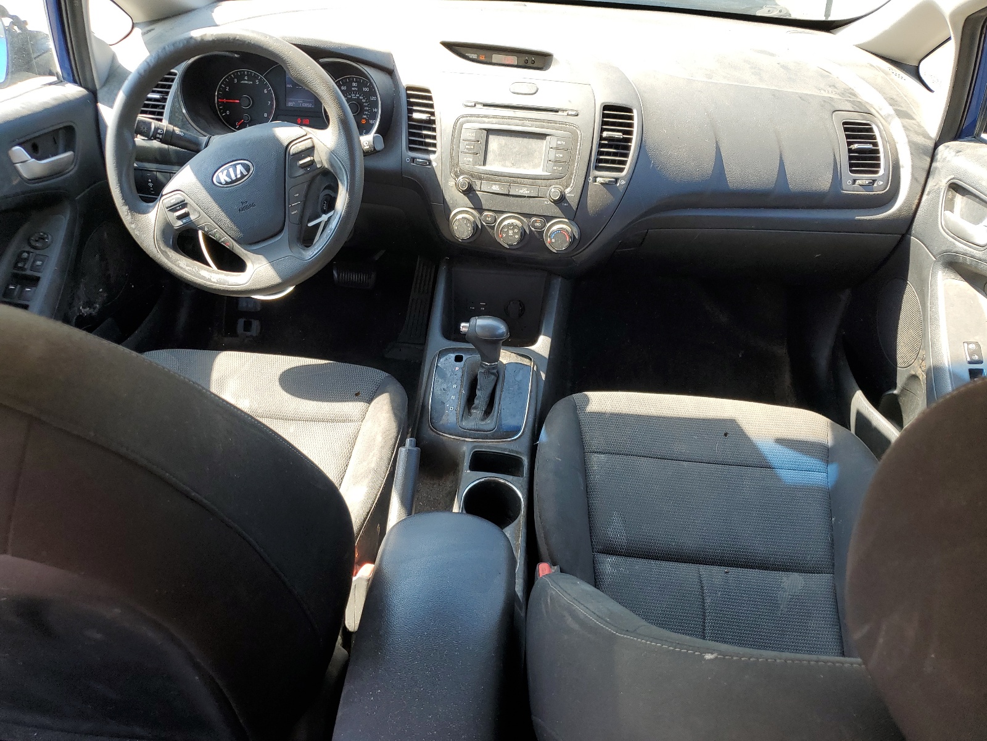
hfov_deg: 67.3
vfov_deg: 53.1
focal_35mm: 26
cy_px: 370
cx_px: 494
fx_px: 741
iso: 50
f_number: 1.5
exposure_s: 1/185
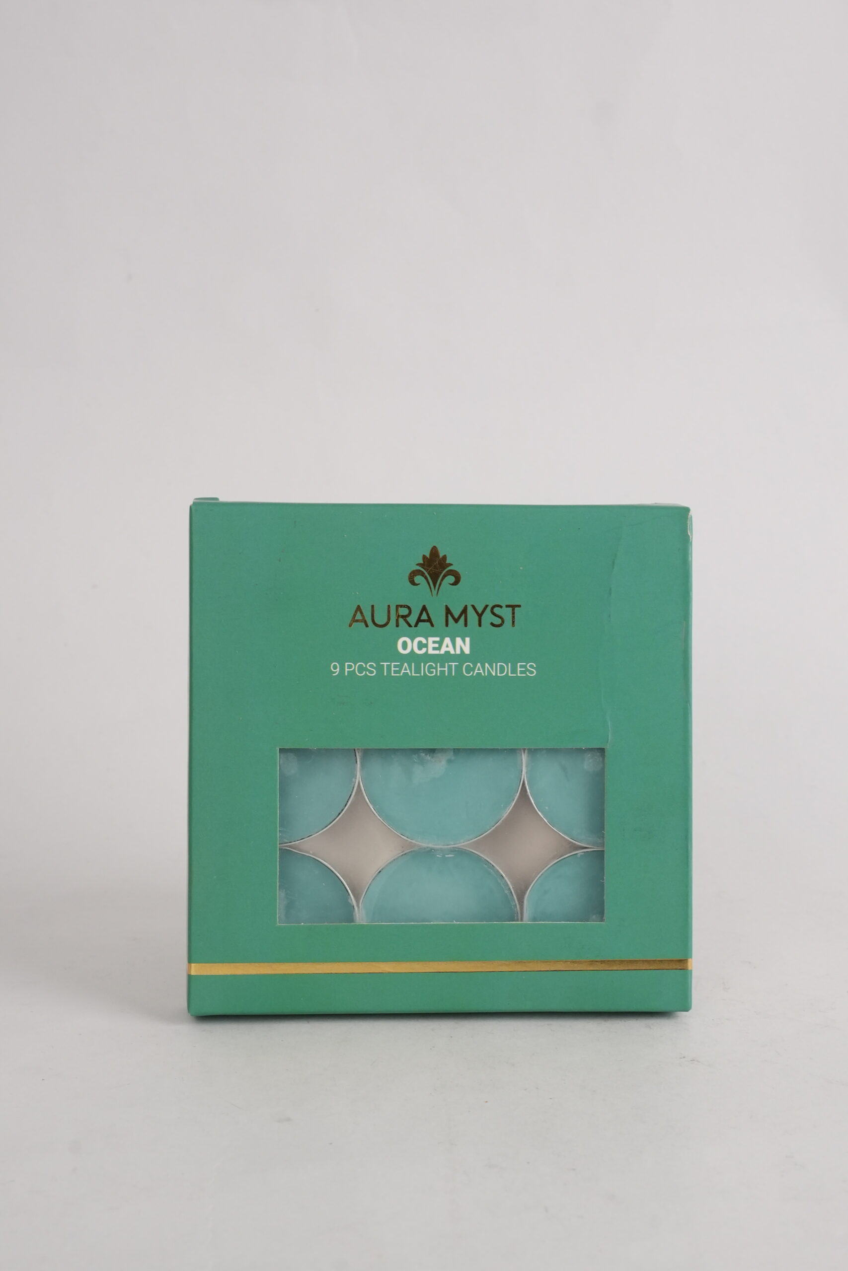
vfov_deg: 36.9
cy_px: 636
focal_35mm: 54
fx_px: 1908
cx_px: 424
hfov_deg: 25.1
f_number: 11
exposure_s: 1/90
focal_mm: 36
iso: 1000
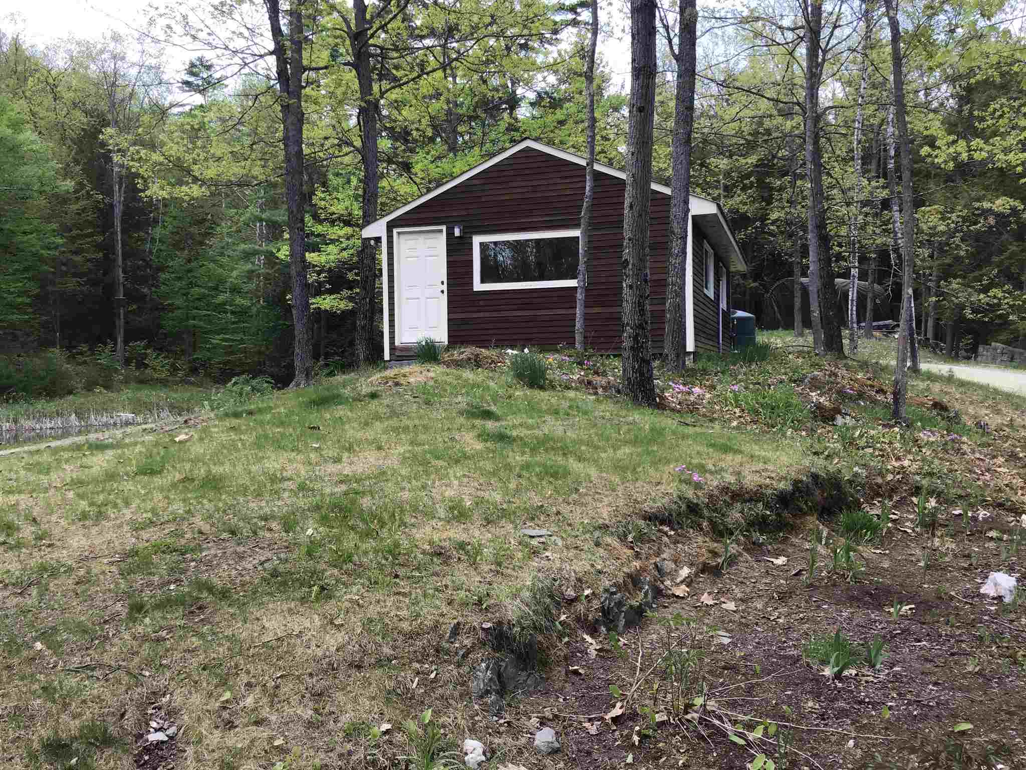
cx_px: 513
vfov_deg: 45.4
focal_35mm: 31
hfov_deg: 58.4
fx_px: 919
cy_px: 385
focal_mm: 3.3
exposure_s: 1/297
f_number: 2.4
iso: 25
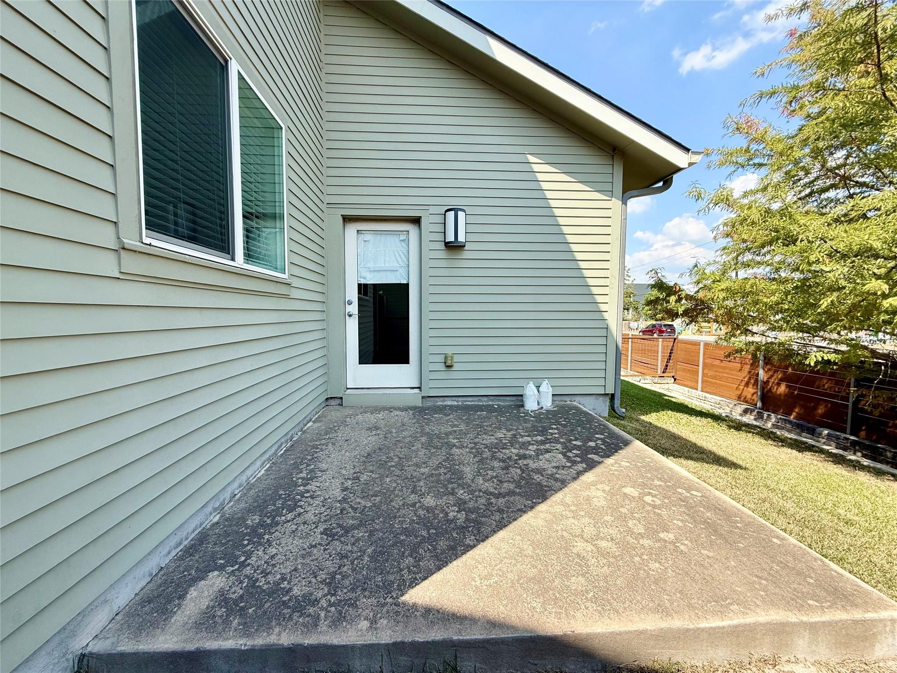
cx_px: 448
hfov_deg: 102.1
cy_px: 336
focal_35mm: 14
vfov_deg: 85.7
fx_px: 363
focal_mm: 2.22
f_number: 2.2
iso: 64
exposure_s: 1/809
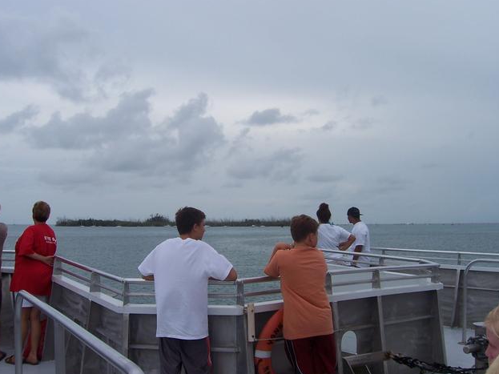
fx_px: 533
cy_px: 187
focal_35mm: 37
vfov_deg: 38.7
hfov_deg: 50.1
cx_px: 246
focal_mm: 6
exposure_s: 1/180
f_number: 4.8
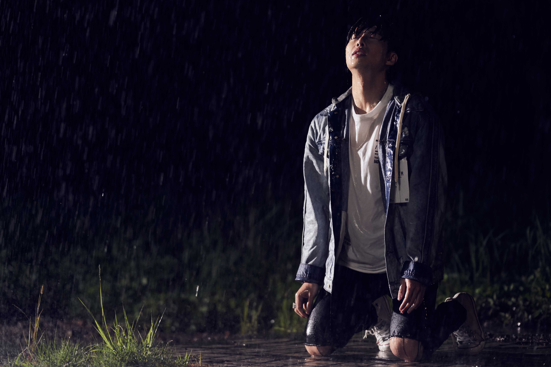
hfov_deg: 17.8
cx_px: 290
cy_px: 192
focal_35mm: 115
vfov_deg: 11.9
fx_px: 1760
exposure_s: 1/250
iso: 2500
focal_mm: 108
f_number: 2.8
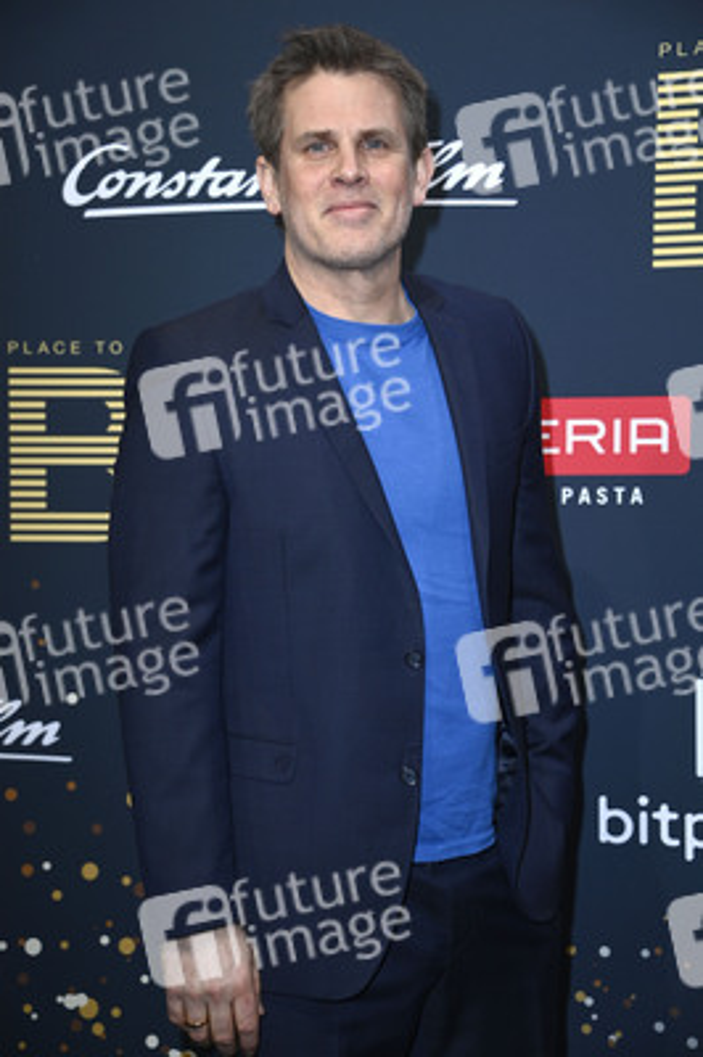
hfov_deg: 16.6
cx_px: 352
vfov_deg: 24.8
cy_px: 528
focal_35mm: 82
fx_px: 2406
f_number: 5.6
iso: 320
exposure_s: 1/250
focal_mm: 82
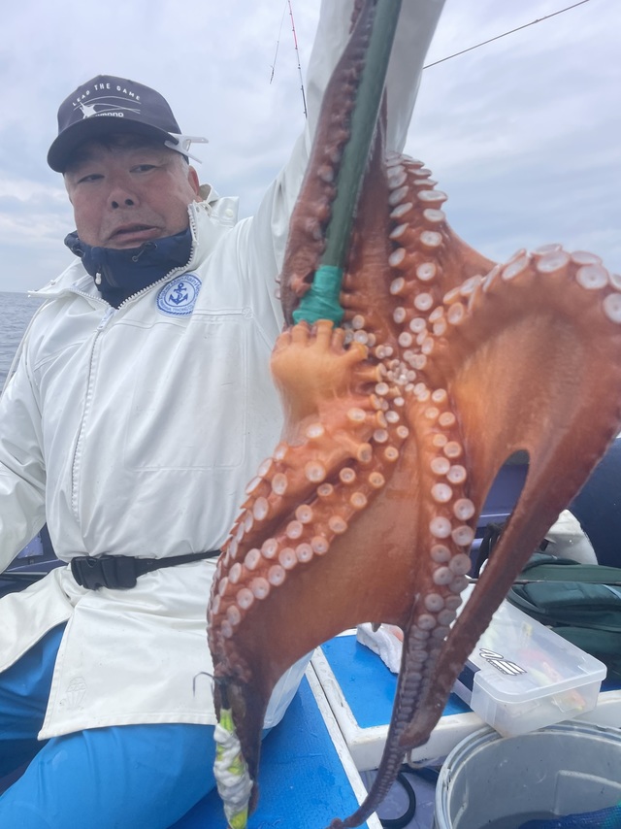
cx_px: 310
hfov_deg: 53.0
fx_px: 622
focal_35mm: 26
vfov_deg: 67.3
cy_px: 414
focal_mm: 4.2
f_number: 1.6
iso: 32
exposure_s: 1/550
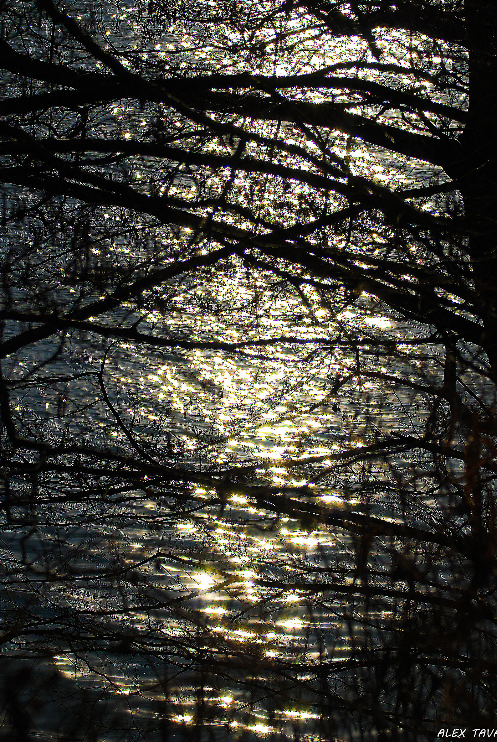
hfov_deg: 11.4
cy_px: 318
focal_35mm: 121
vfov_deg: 16.9
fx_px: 2499
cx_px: 257
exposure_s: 1/4000
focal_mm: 70
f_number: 4
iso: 100
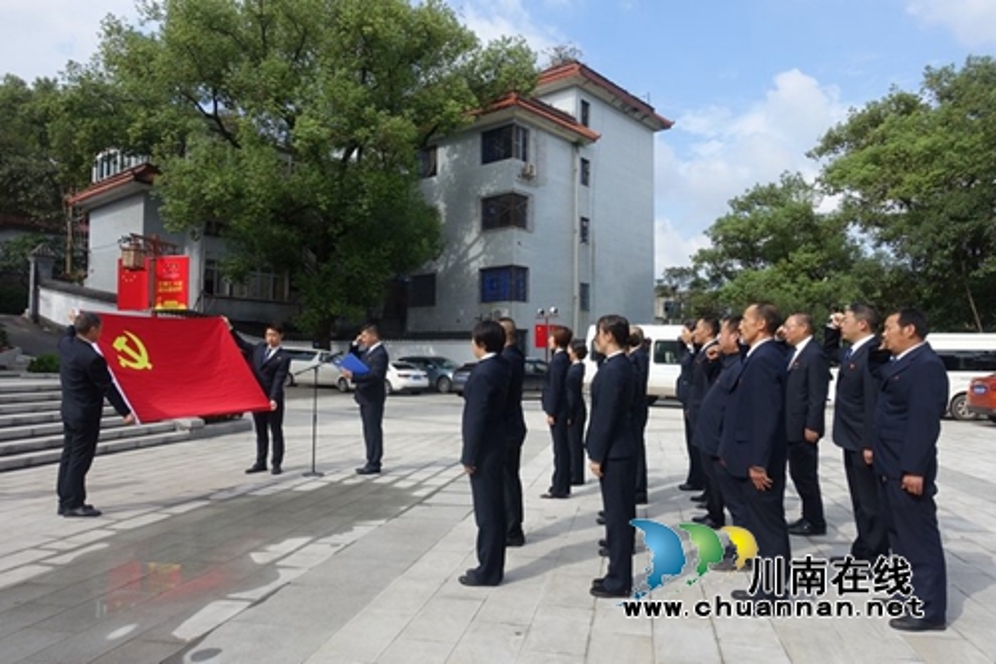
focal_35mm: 24
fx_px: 664
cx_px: 498
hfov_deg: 73.8
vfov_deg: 53.1
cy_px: 332
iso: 125
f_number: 5.6
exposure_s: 1/320
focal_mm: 8.8
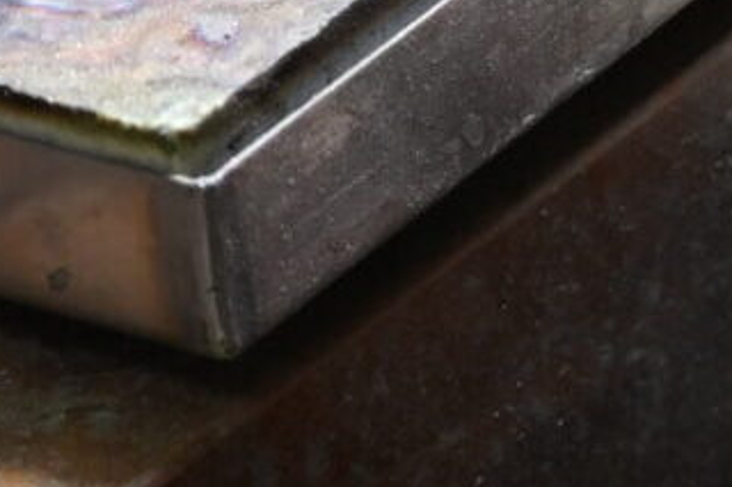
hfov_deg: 7.7
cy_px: -265
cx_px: 767
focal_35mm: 267
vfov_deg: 5.1
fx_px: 5426
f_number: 3
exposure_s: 1/125
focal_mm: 50
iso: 400
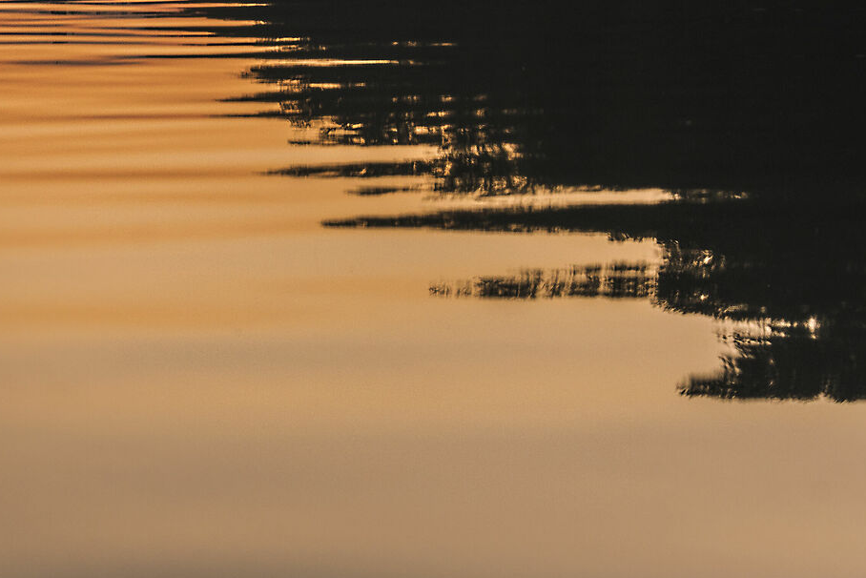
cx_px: -113
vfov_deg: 7.6
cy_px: -130
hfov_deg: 11.3
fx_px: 4291
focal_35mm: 178
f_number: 9
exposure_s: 1/100
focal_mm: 45
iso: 250
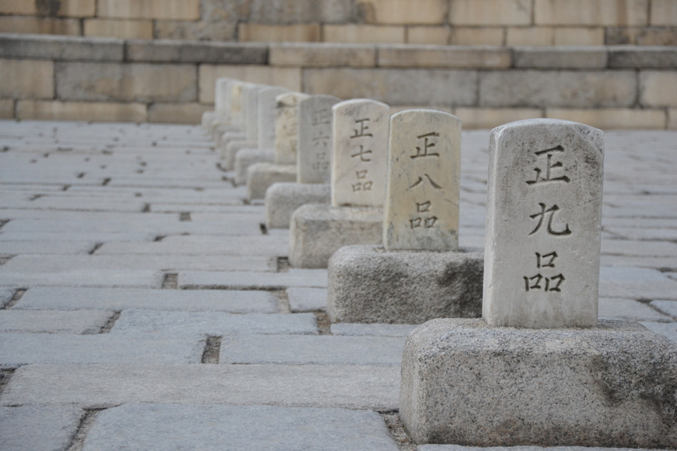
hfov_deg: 16.1
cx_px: 338
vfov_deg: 10.8
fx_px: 2398
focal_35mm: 128
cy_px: 226
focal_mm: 85
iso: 800
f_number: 5.6
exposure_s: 1/2000
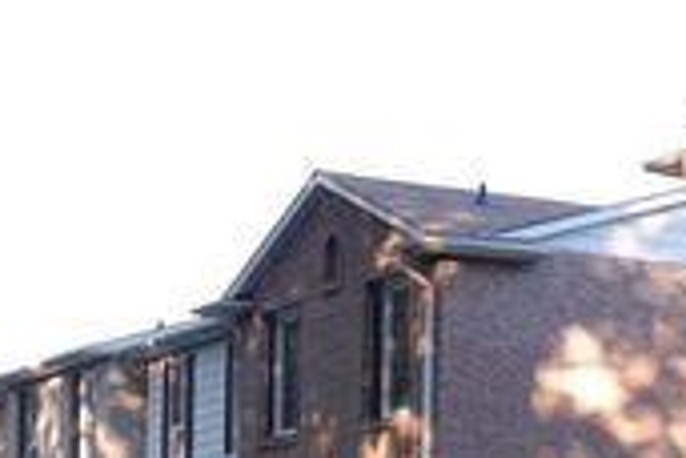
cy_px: 536
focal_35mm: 108
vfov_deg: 12.4
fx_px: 2058
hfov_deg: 17.5
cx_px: 947
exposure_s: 1/100
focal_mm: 13.7
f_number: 3.2
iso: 100
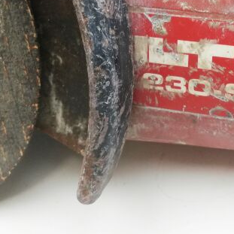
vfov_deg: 28.3
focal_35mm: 59
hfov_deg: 28.4
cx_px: 193
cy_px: 37
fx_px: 451
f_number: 2.2
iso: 200
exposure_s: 1/50
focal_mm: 3.81
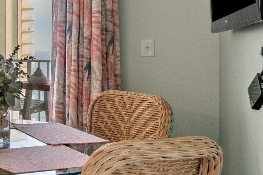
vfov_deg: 29.5
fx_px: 329
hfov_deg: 30.0
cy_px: 49
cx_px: -111
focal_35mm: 45
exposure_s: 1/10
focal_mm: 10
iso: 800
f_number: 8
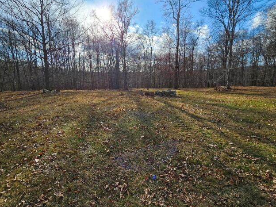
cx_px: 133
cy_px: 96
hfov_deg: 98.1
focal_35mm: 15
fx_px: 120
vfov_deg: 81.6
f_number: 2.2
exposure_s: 1/1667
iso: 50
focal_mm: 2.2
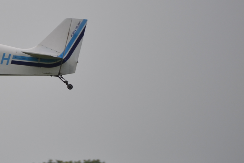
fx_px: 7184
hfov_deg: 1.9
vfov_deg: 1.3
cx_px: -35
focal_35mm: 1060
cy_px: 39
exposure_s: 1/500
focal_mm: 300
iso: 100
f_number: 5.6
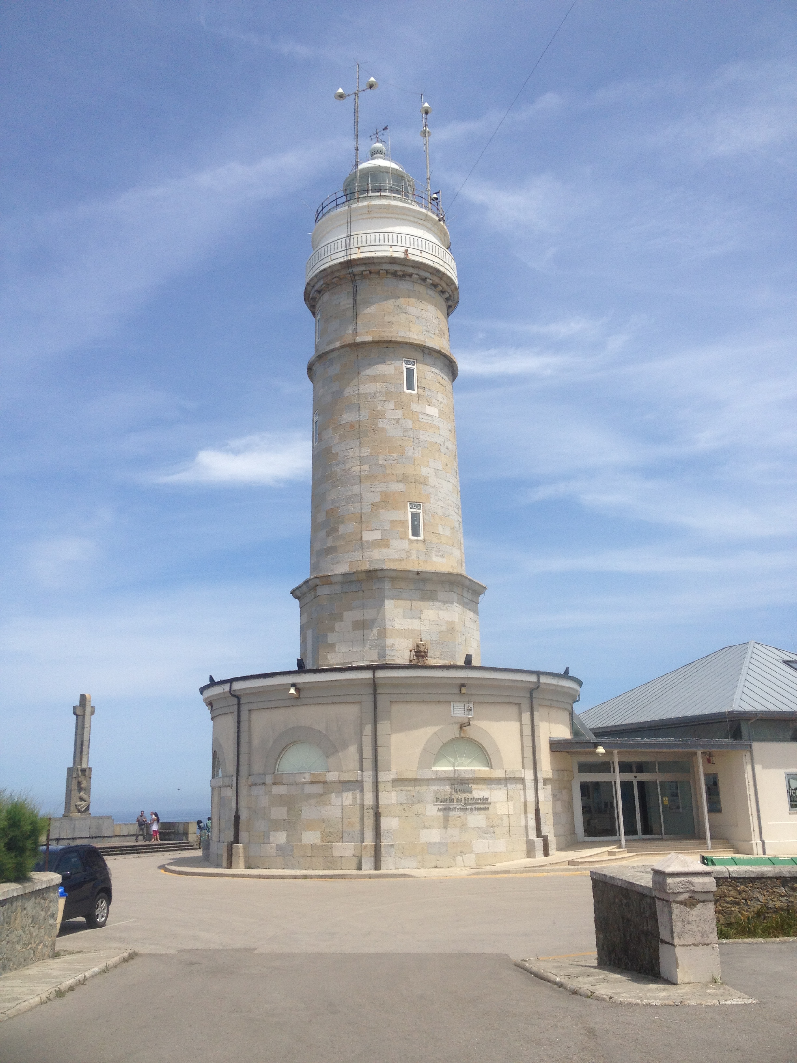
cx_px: 398
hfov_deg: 40.7
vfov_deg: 52.6
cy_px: 532
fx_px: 1074
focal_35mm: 35
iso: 64
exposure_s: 1/2513
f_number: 2.4
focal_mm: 4.28
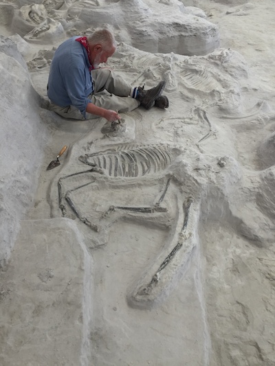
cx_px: 138
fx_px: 307
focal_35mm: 29
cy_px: 183
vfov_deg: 61.6
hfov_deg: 48.2
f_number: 2.2
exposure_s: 1/60
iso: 32
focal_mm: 4.15
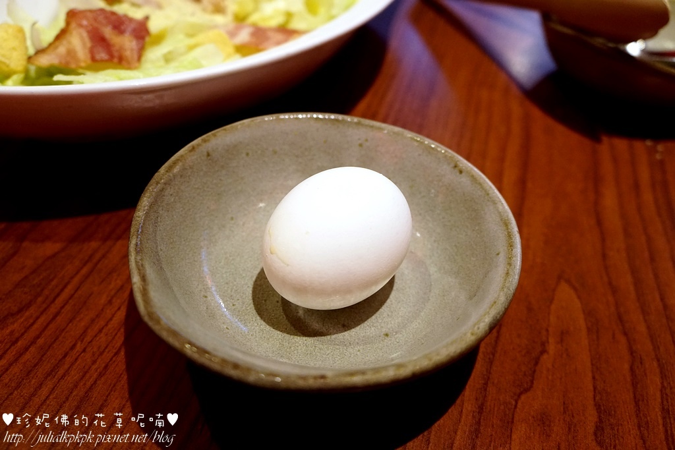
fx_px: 591
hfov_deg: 59.5
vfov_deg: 41.7
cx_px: 338
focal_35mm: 32
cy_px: 225
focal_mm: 21
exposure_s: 1/50
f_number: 4
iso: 1600
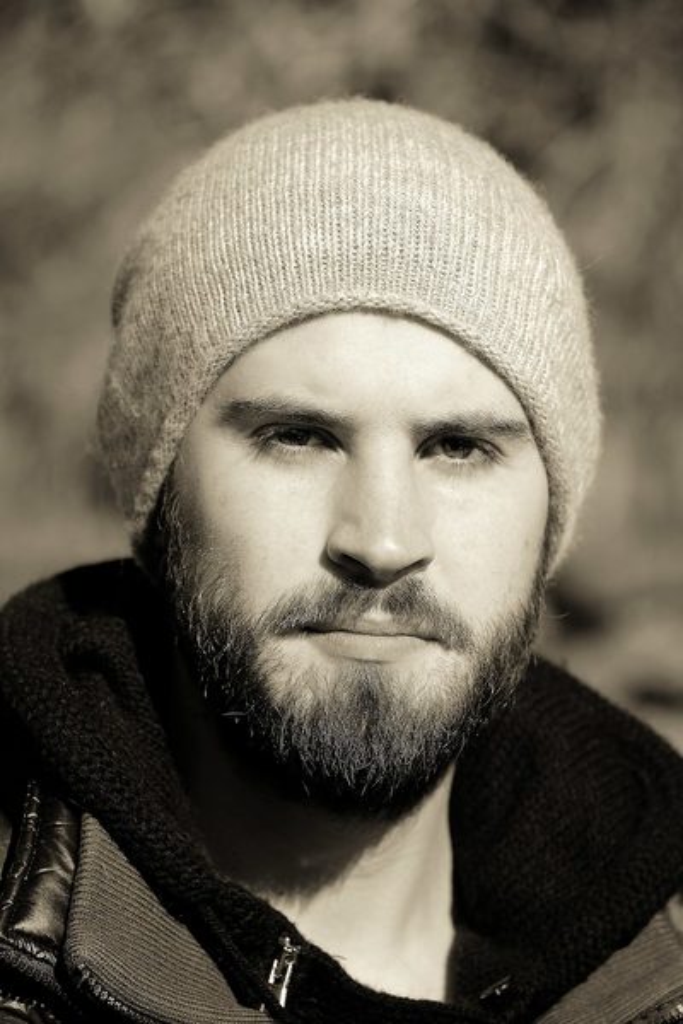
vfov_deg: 9.8
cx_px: 342
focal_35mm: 210
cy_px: 512
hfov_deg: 6.5
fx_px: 5976
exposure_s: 1/1700
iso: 200
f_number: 4
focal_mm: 140
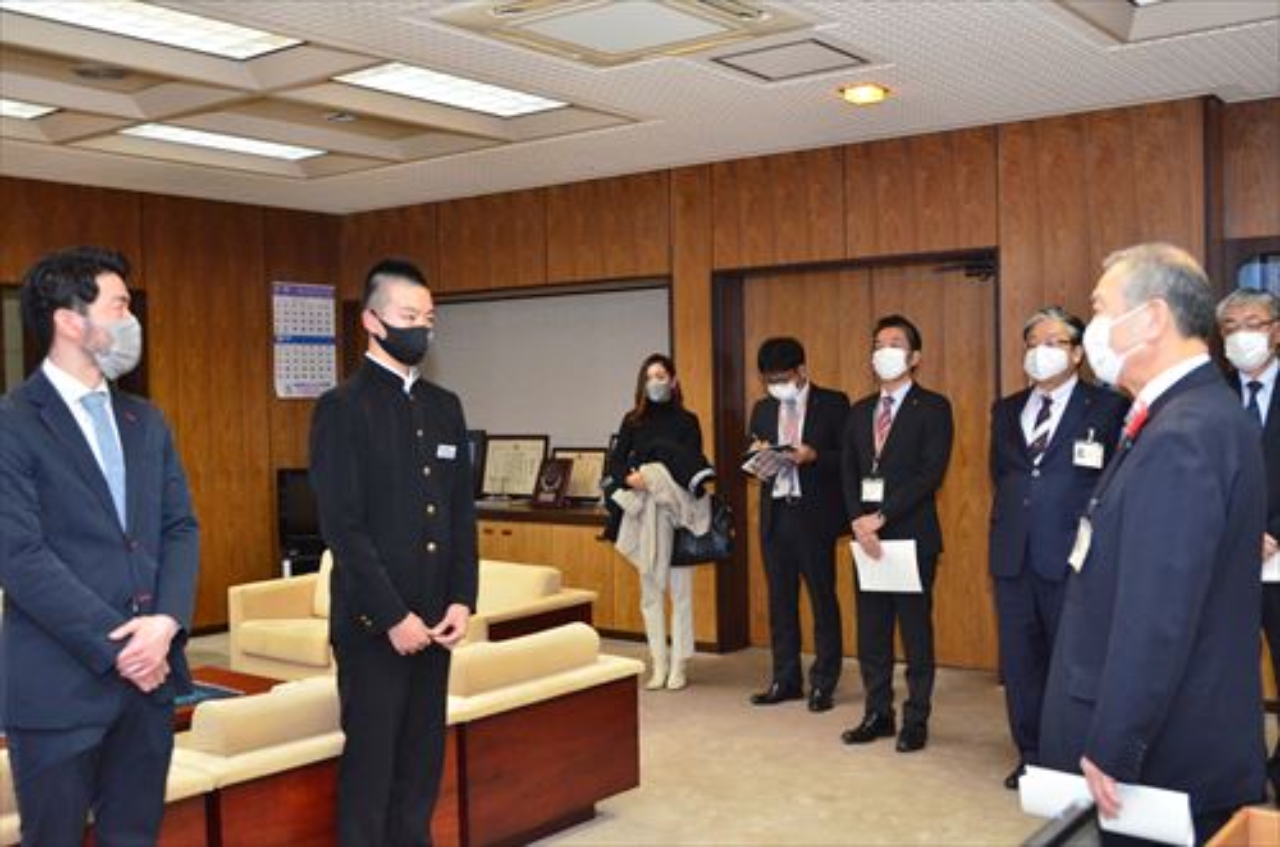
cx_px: 640
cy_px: 424
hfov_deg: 49.6
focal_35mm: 39
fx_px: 1384
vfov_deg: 34.1
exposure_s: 1/250
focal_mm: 26
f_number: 5
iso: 3200
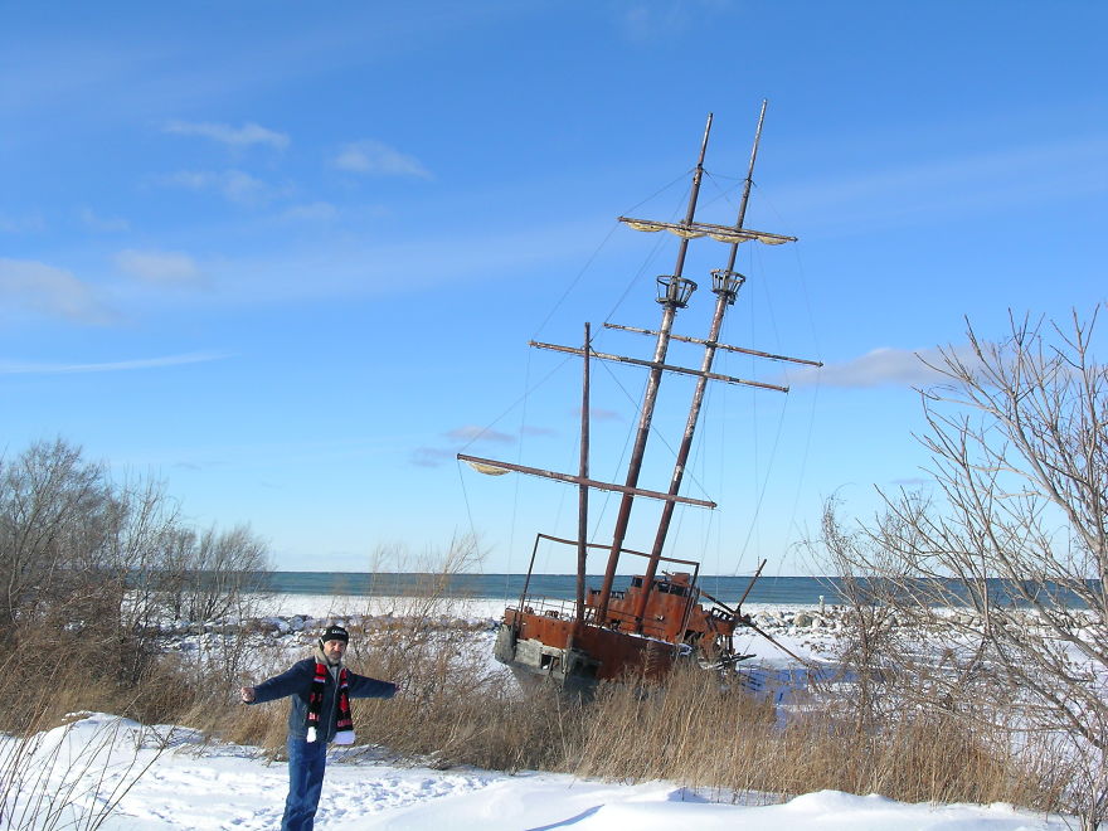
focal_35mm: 39
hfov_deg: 47.9
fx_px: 1248
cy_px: 416
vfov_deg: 36.8
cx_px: 554
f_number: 7
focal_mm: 8
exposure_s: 1/246
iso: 50
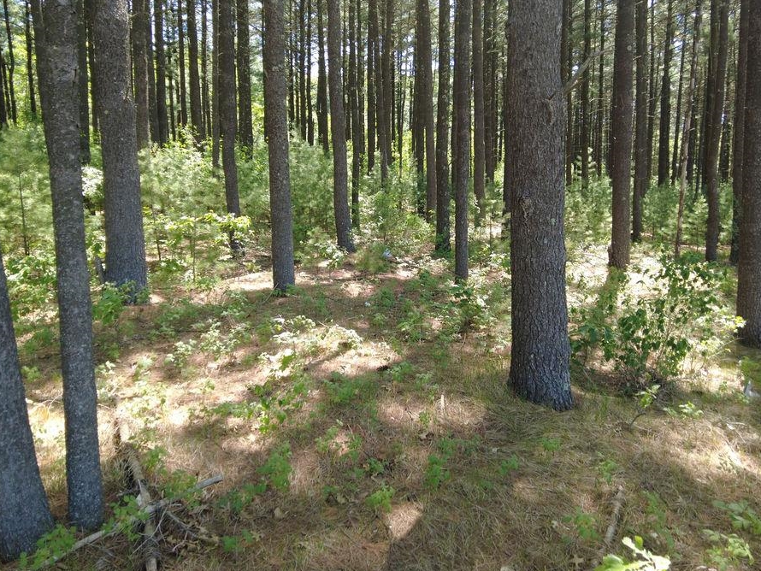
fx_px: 506
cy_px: 260
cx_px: 365
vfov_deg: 58.8
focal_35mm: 23
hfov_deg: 73.9
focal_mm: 4.4
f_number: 1.8
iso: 100
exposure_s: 1/80
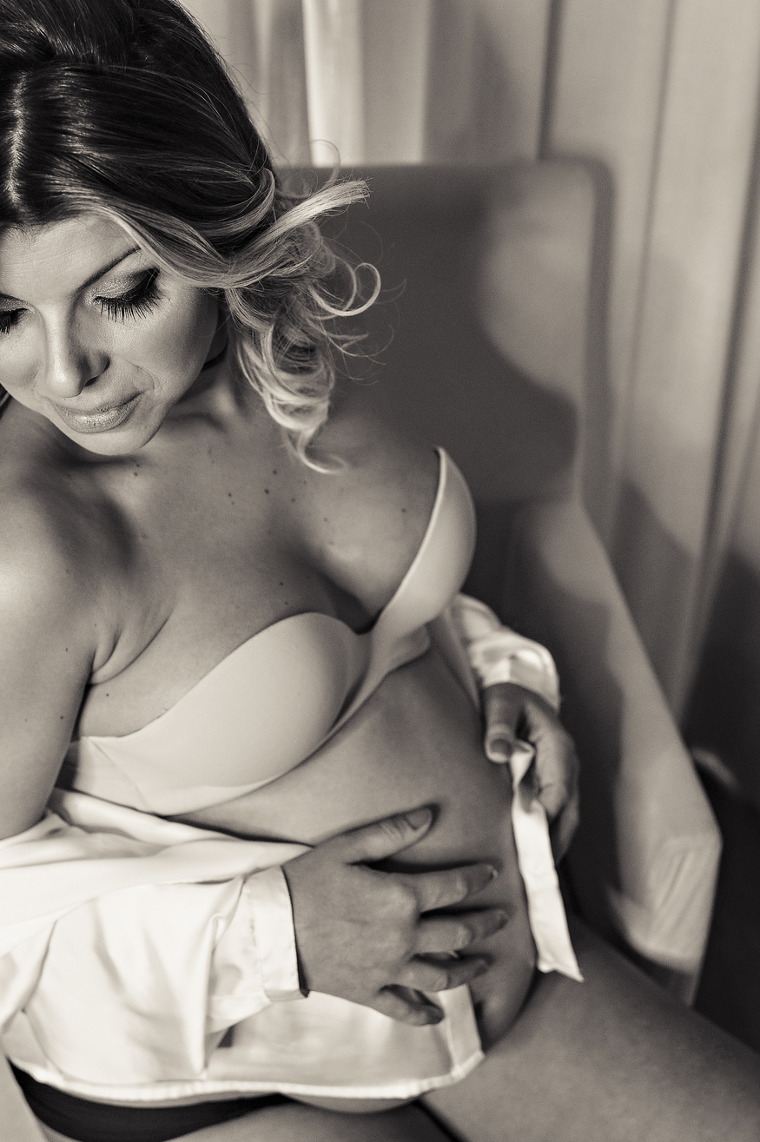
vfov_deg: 41.0
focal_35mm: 48
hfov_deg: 27.9
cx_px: 259
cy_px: 471
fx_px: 1522
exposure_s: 1/160
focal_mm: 35
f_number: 3.2
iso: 640
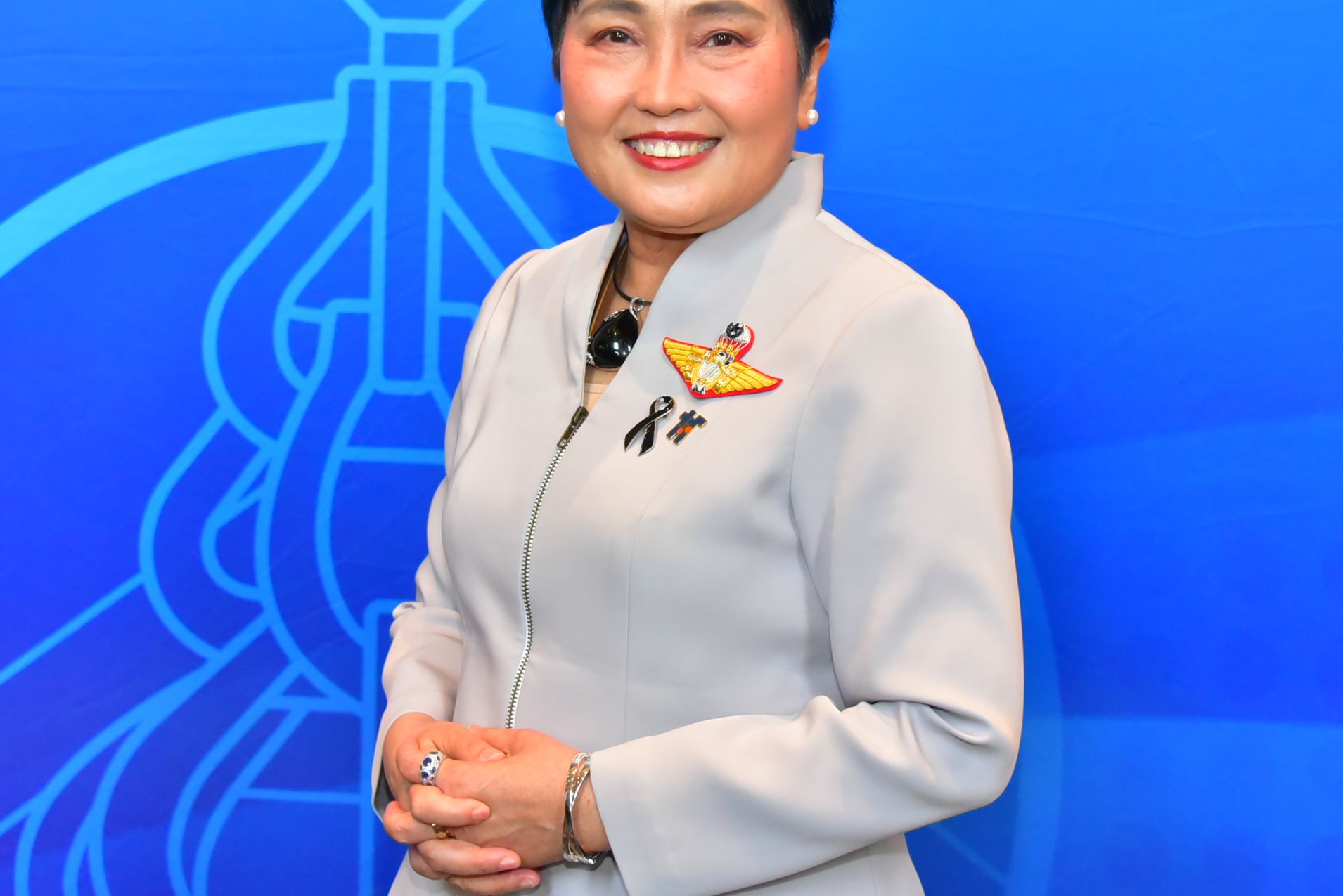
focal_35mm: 72
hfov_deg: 28.1
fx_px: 2687
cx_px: 691
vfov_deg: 18.9
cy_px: 340
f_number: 6.3
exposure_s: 1/200
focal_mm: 55
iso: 6400
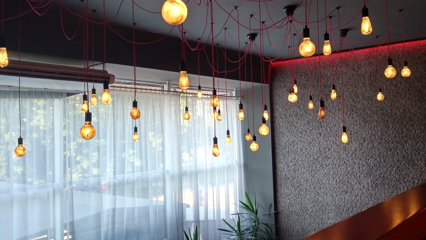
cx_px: 218
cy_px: 109
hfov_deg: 56.6
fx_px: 395
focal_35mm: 35
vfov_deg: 33.7
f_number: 2.2
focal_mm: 3.83
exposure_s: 1/50
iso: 400
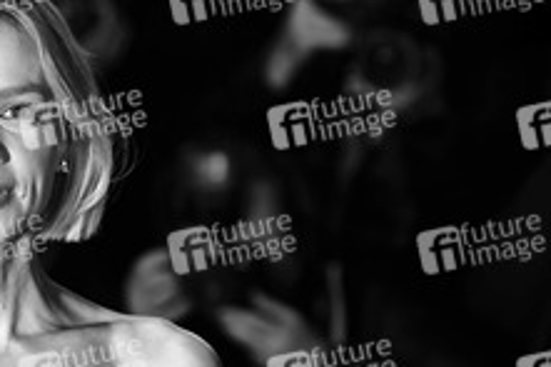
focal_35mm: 265
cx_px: 16
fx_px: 4053
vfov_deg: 5.2
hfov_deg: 7.7
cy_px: 307
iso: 1250
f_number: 5
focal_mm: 130
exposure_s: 1/200
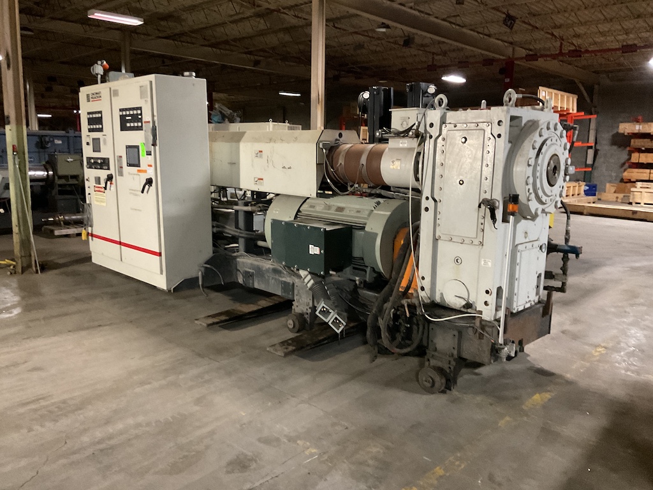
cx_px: 326
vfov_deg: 48.2
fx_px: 547
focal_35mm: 29
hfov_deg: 61.7
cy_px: 245
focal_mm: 3
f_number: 1.8
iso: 500
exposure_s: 1/30
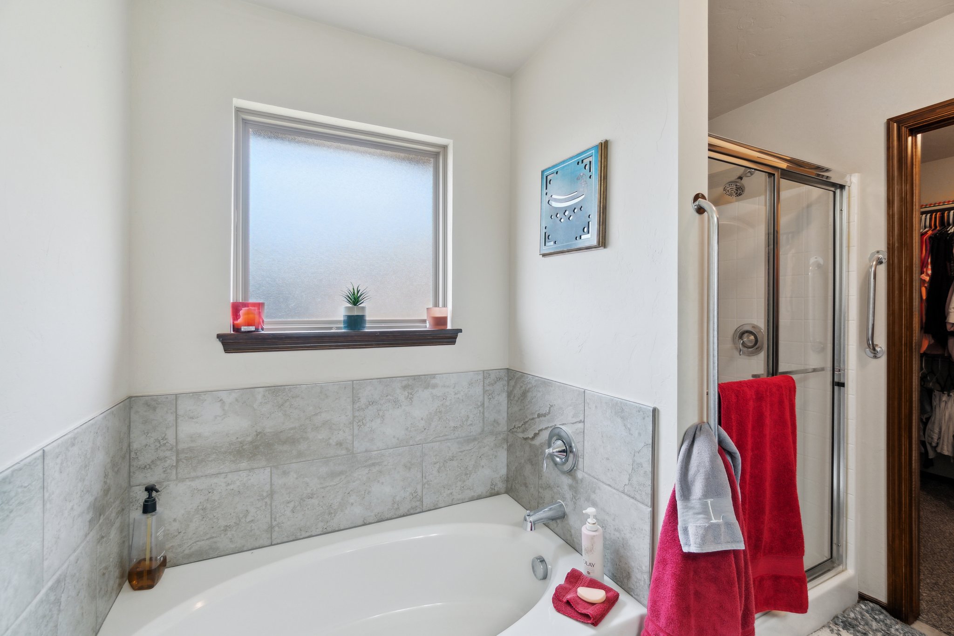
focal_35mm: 15
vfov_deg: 77.3
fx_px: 397
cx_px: 477
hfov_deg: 100.4
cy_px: 318
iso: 200
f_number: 6.3
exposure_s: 1/50
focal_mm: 10
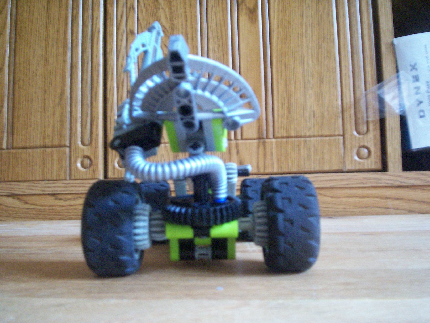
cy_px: 162
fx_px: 447
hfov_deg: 51.4
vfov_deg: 39.7
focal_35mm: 36
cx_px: 215
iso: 331
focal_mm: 5.9
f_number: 4.5
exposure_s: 1/8
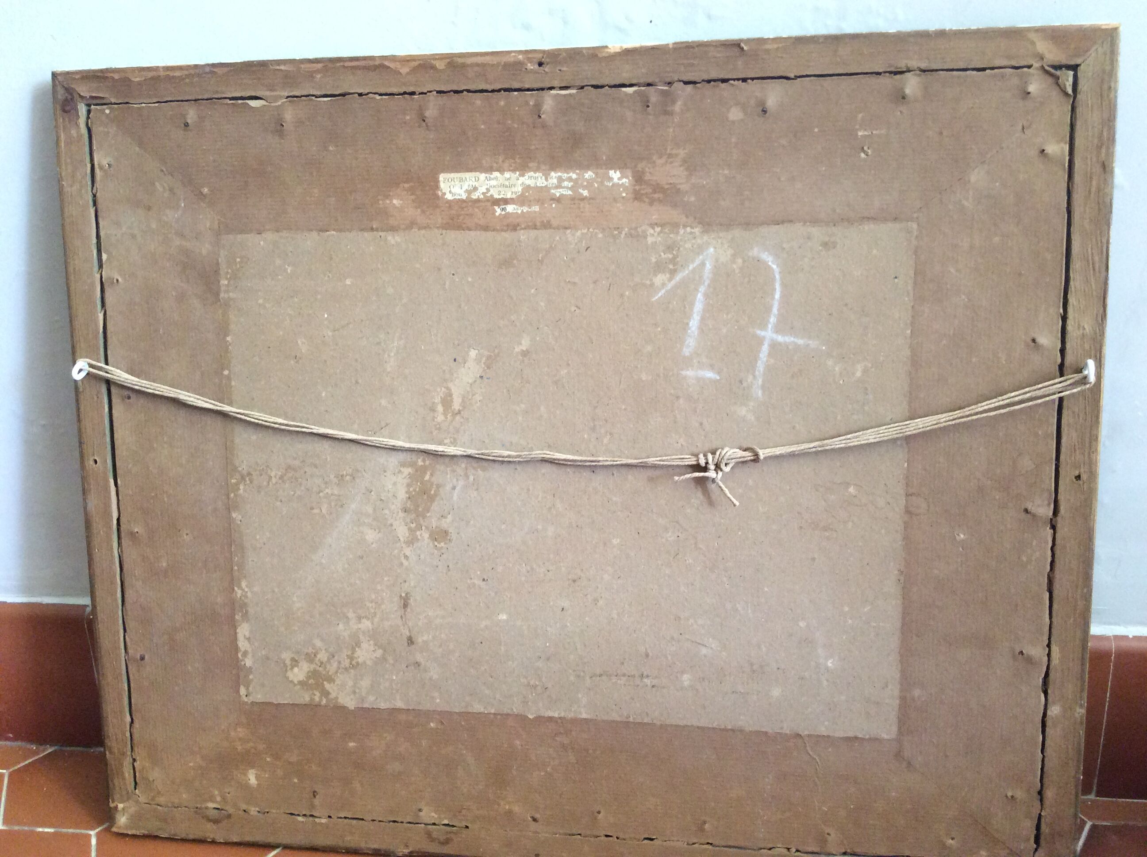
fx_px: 1059
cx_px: 574
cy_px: 428
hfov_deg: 56.9
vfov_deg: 44.1
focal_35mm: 32
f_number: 2.4
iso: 160
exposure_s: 1/25
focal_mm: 3.3
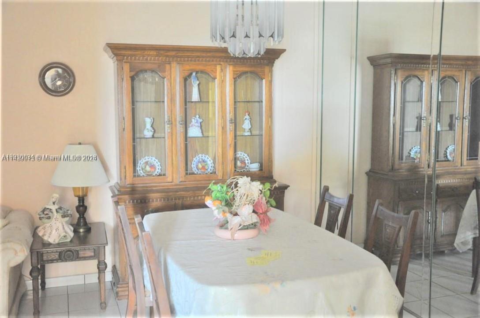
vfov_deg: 35.4
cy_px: 159
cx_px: 240
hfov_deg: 51.3
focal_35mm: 38
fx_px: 499
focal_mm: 25
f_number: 4
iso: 1600
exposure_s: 1/6
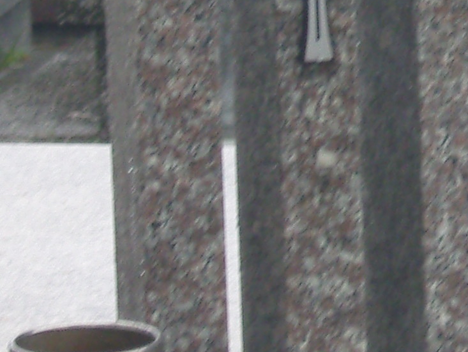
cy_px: -217
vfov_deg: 3.3
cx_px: 827
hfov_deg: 4.3
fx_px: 6139
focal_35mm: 454
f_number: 5.2
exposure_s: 1/60
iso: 125
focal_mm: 21.9
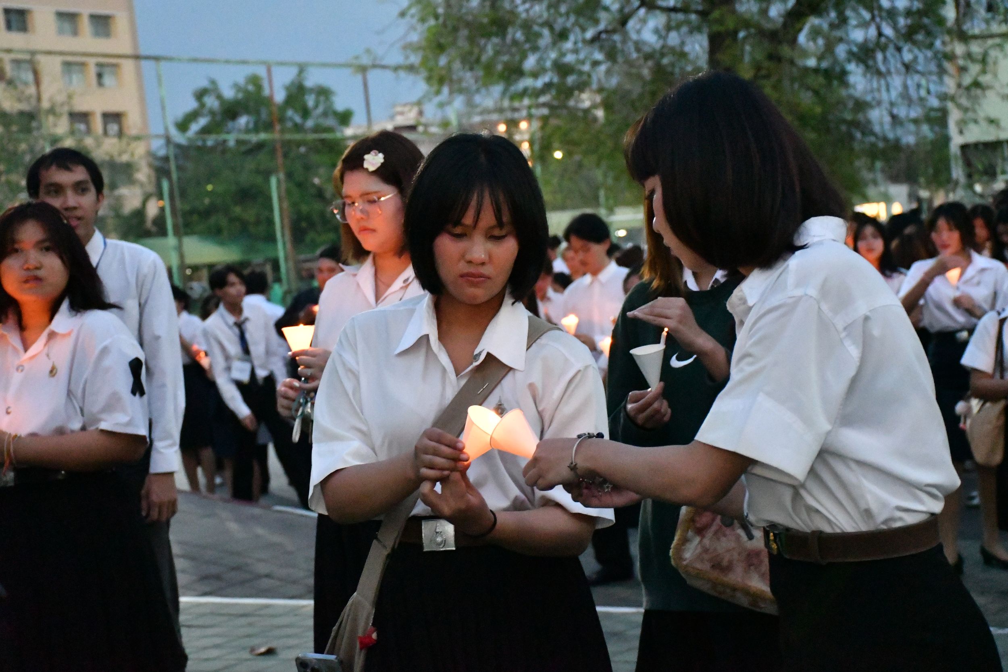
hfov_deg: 27.0
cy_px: 336
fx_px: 2100
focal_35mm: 75
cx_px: 504
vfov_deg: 18.2
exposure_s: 1/125
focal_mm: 50
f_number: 6.3
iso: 16000
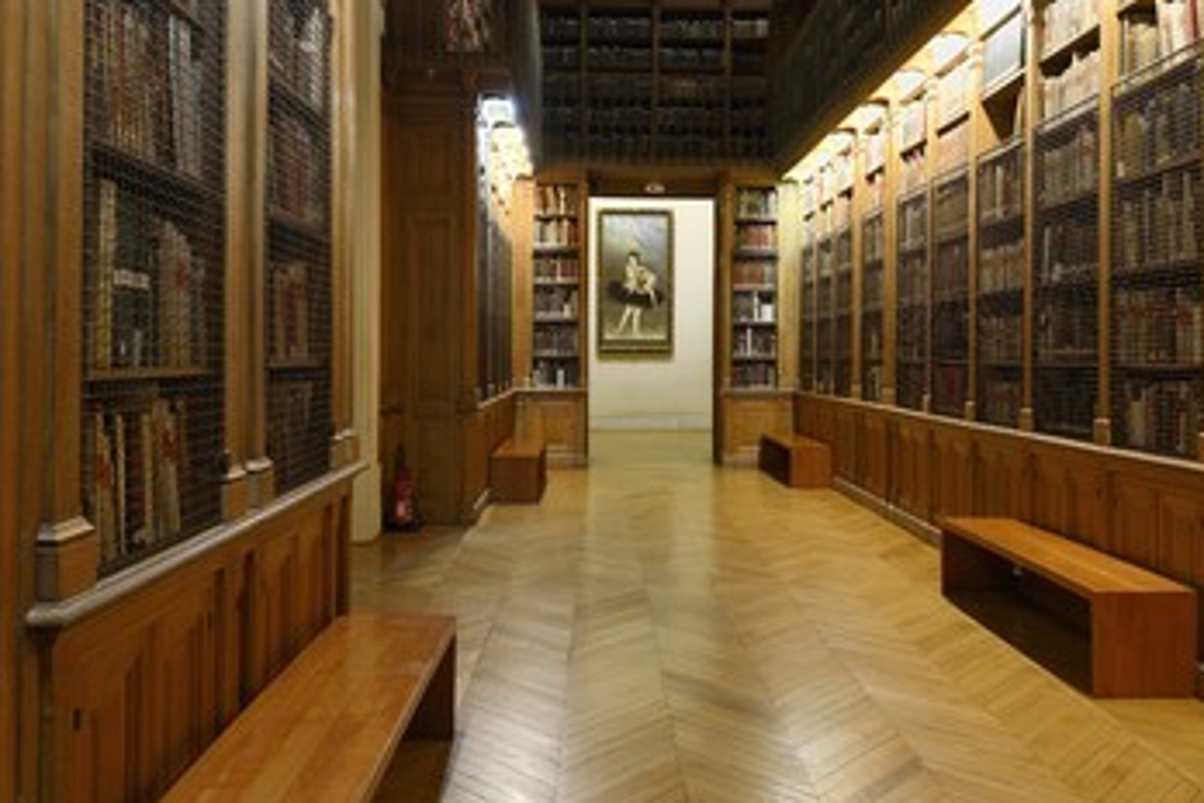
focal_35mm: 29
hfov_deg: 63.2
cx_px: 713
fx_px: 970
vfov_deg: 45.0
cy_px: 388
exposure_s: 1/5
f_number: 5
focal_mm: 24
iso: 800
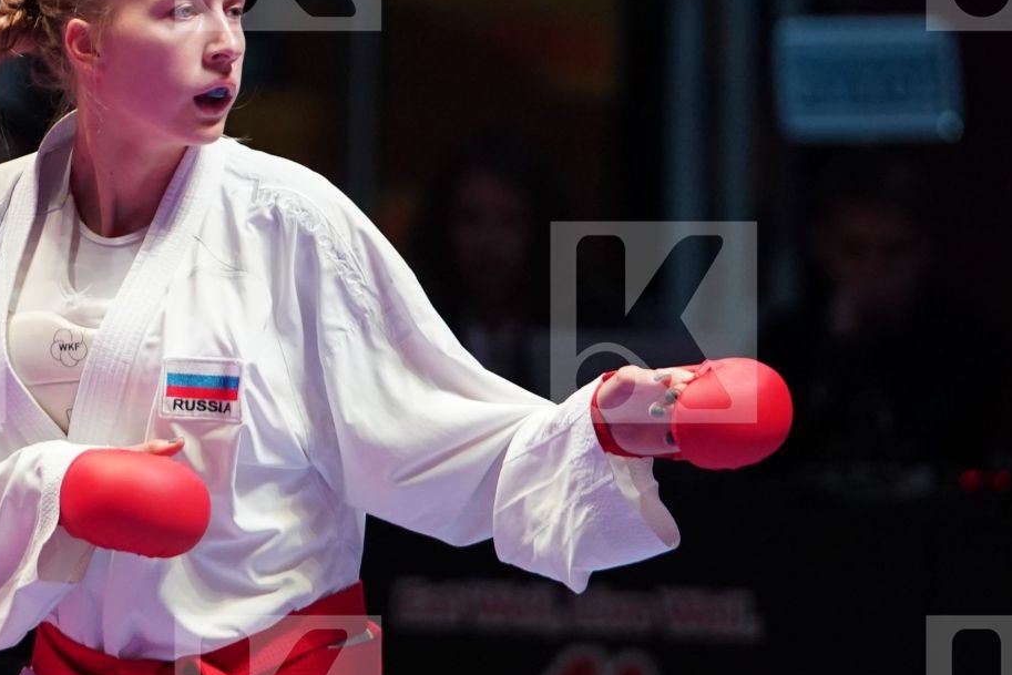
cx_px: 278
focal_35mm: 538
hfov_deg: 3.8
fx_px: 15125
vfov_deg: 2.6
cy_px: 323
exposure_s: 1/1000
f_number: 2.8
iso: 2500
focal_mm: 182
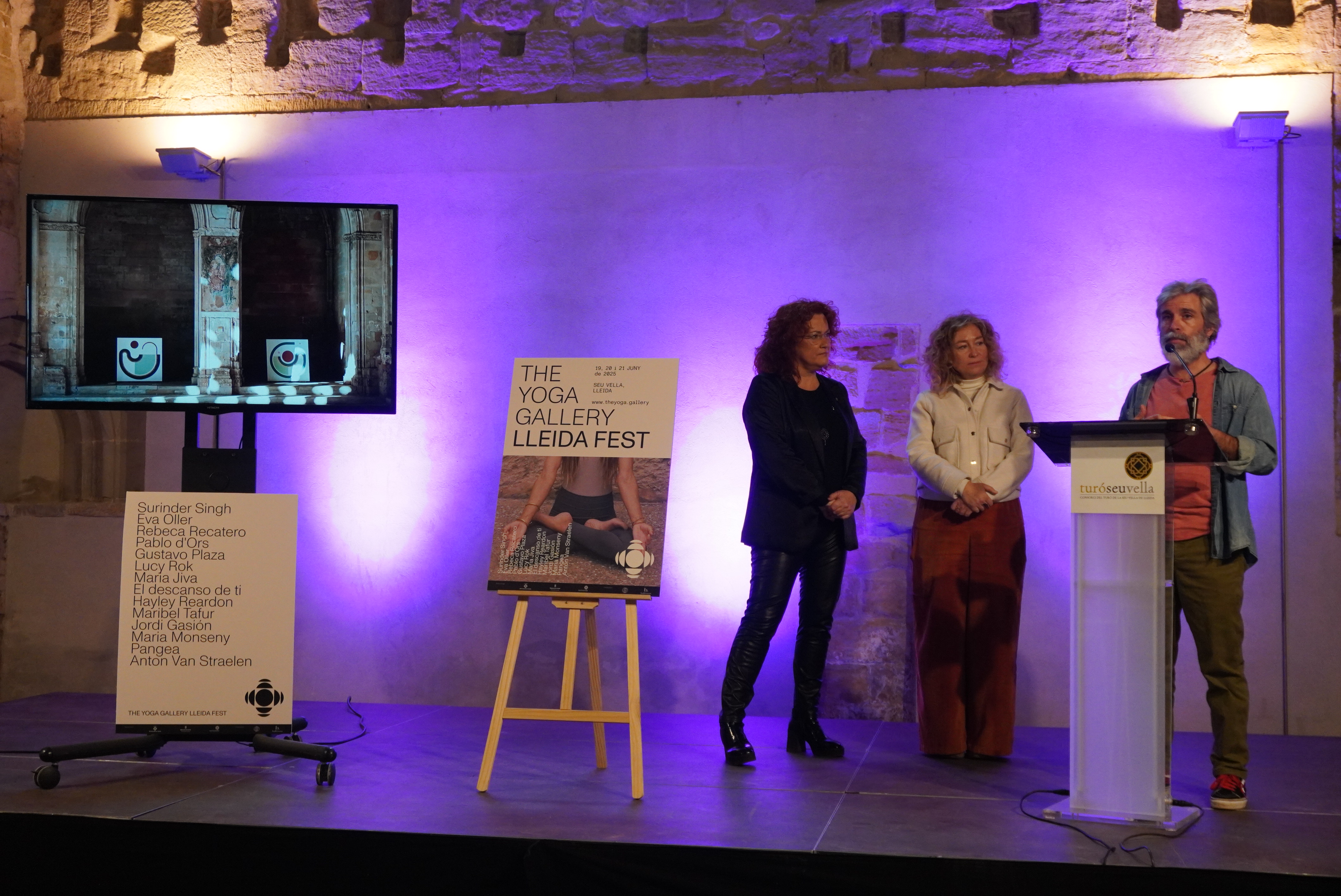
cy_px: 448
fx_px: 1621
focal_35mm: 44
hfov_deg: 44.9
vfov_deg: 30.9
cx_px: 670
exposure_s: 1/125
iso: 2000
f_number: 6.3
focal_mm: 29
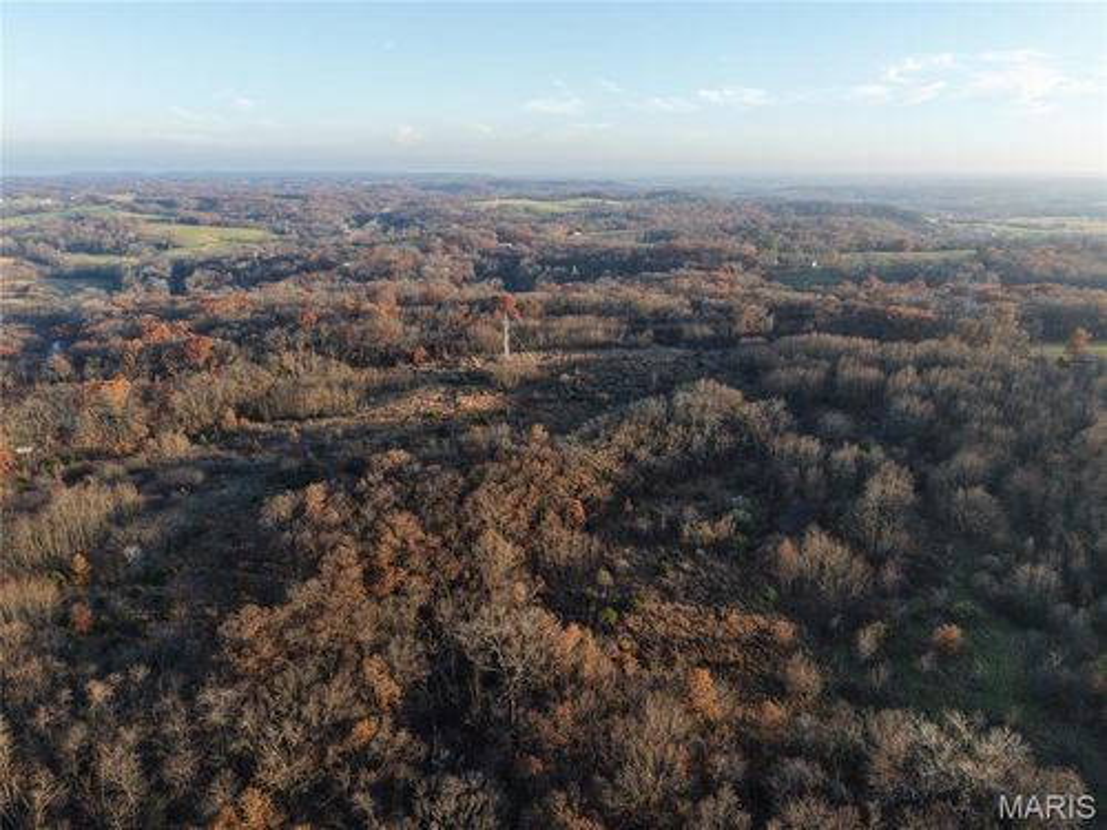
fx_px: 768
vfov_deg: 56.8
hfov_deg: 71.6
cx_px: 554
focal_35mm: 24
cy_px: 415
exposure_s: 1/1250
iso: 230
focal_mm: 8.67
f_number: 1.8
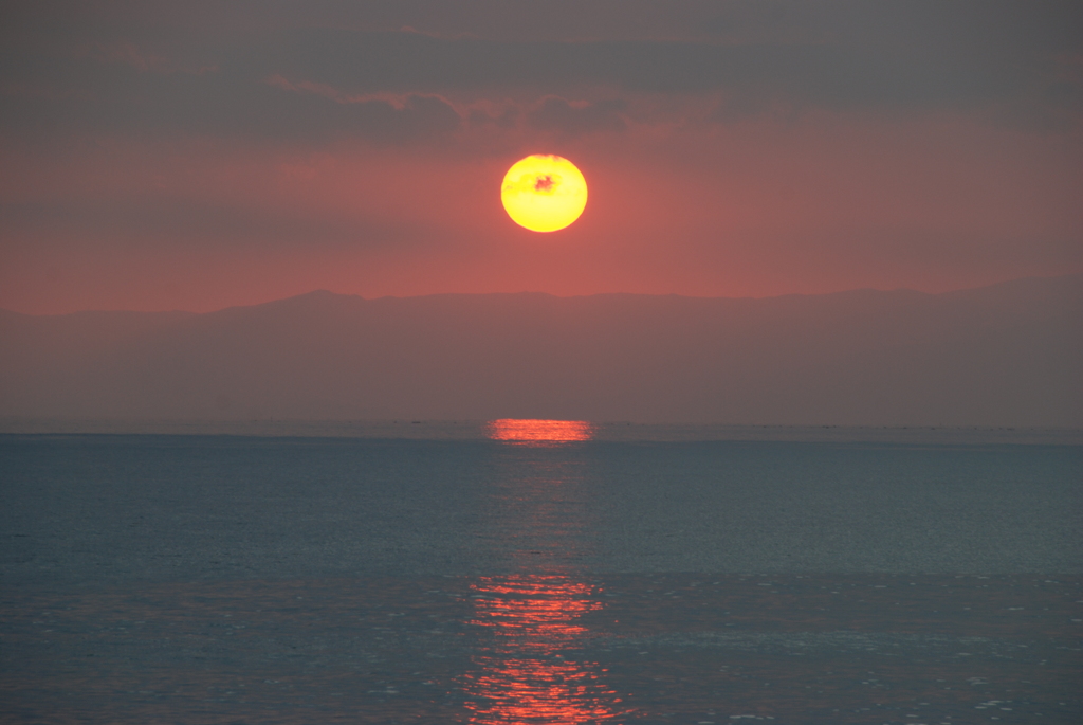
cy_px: 362
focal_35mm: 300
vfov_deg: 4.6
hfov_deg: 6.9
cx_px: 542
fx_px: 9034
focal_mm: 200
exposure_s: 1/25
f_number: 9
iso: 100
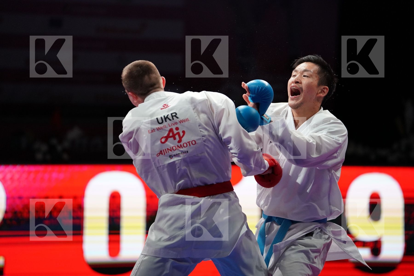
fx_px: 2208
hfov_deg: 10.7
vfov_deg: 7.2
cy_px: 138
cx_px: 207
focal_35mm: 192
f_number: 2.8
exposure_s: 1/1000
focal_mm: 192
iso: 3200
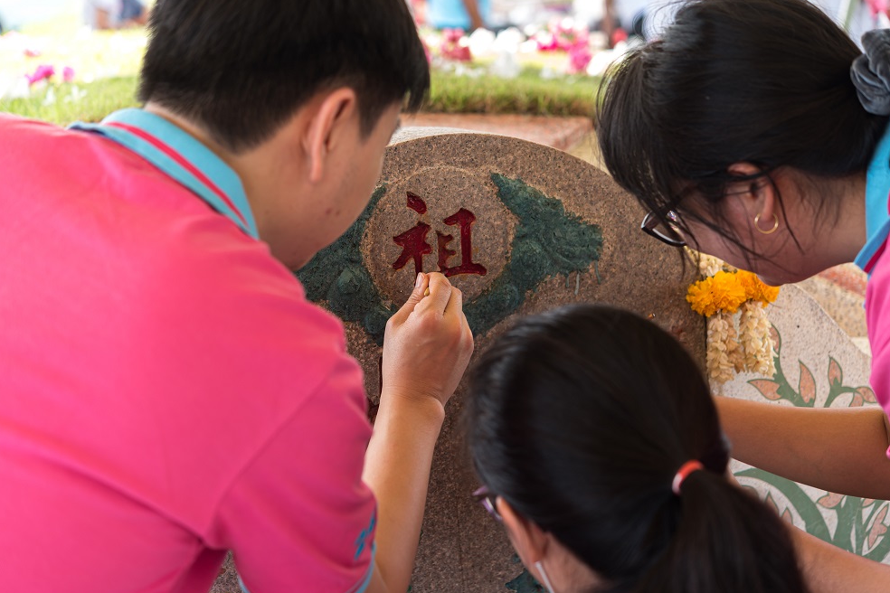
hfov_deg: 32.9
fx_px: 1508
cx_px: 444
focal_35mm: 61
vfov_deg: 22.3
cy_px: 298
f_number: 4
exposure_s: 1/100
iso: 100
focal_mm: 60
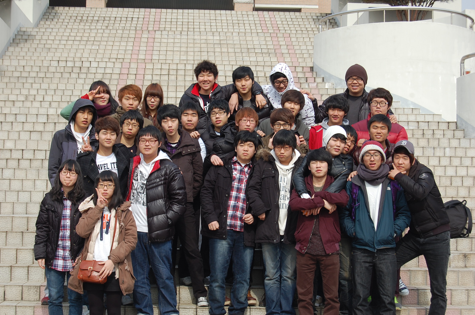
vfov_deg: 18.9
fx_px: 948
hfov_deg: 28.1
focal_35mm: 72
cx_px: 238
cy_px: 158
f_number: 8
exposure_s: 1/250
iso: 200
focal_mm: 48
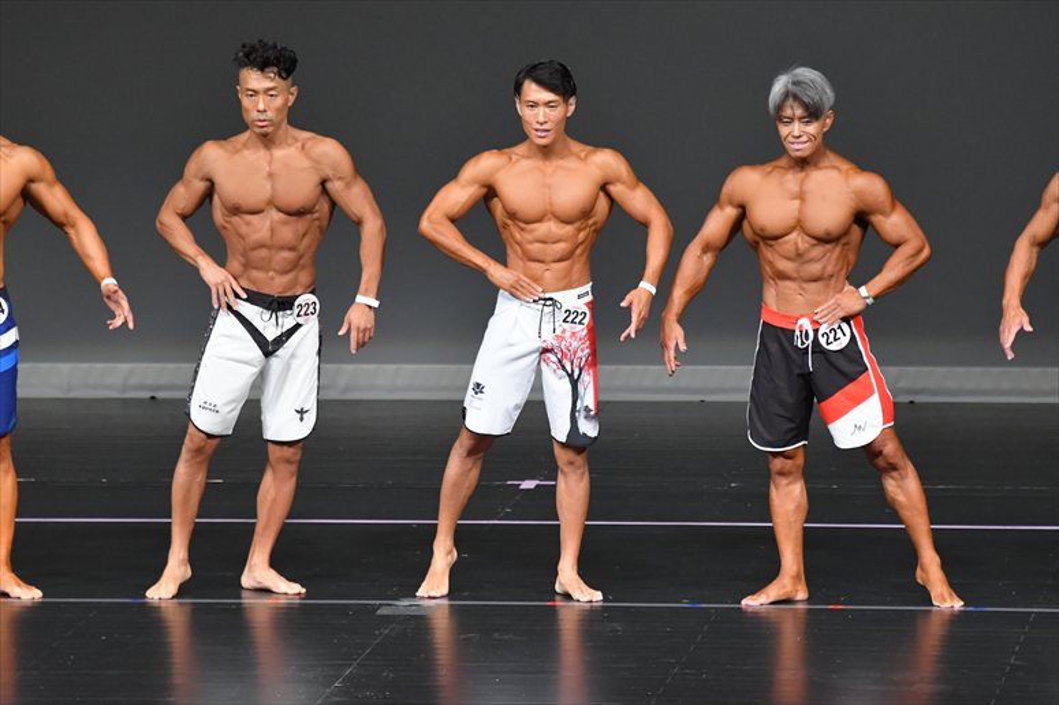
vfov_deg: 4.6
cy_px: 352
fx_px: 8821
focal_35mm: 300
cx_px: 530
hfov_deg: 6.9
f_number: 5.6
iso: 4000
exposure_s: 1/400
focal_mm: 200
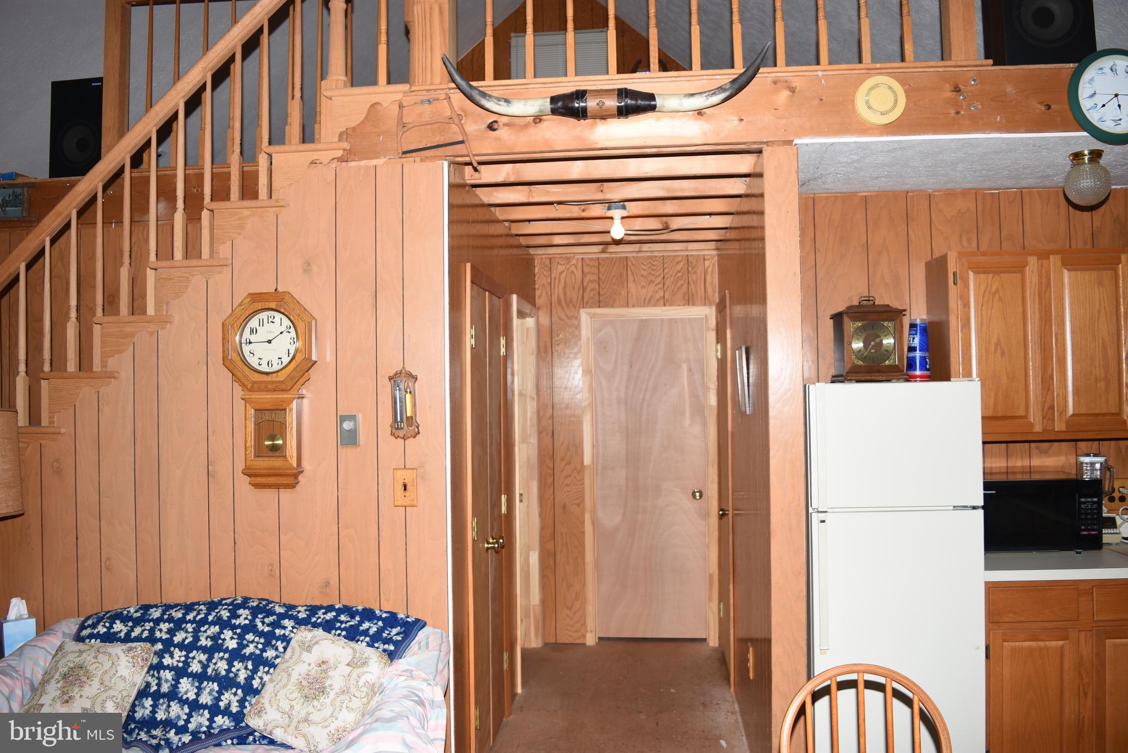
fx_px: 846
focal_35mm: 27
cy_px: 376
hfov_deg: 67.4
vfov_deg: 47.9
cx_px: 564
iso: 100
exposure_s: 1/160
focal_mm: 18
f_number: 3.5
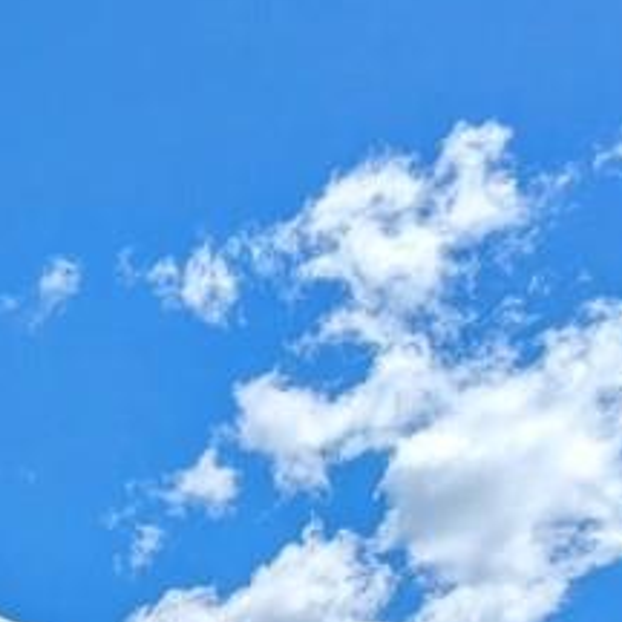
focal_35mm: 67
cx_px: 20
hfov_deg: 24.7
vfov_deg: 20.9
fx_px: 1362
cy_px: 991
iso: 48
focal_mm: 2.35
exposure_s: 1/3571
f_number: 2.2
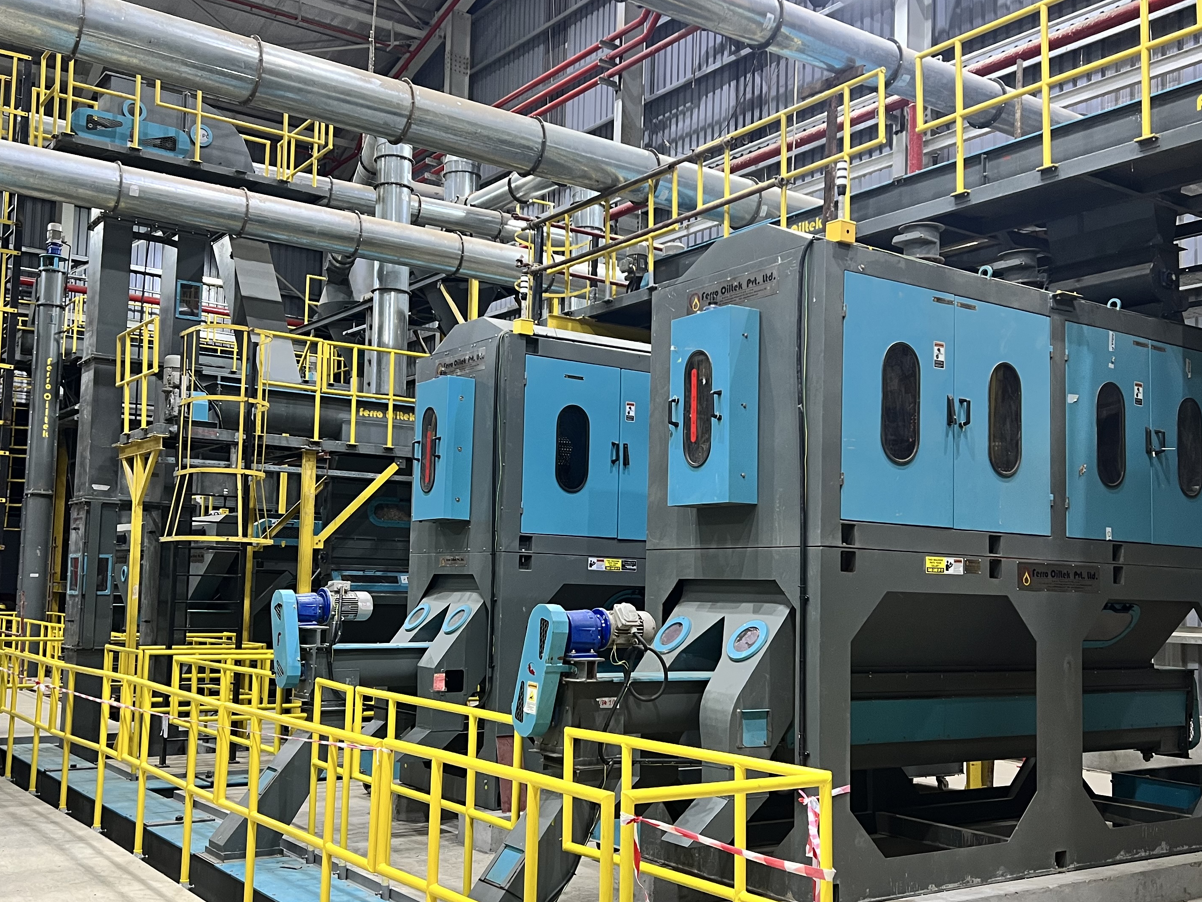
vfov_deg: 38.6
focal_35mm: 37
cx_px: 580
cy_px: 482
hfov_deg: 50.1
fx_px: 1285
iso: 125
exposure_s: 1/50
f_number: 1.5
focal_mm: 5.7
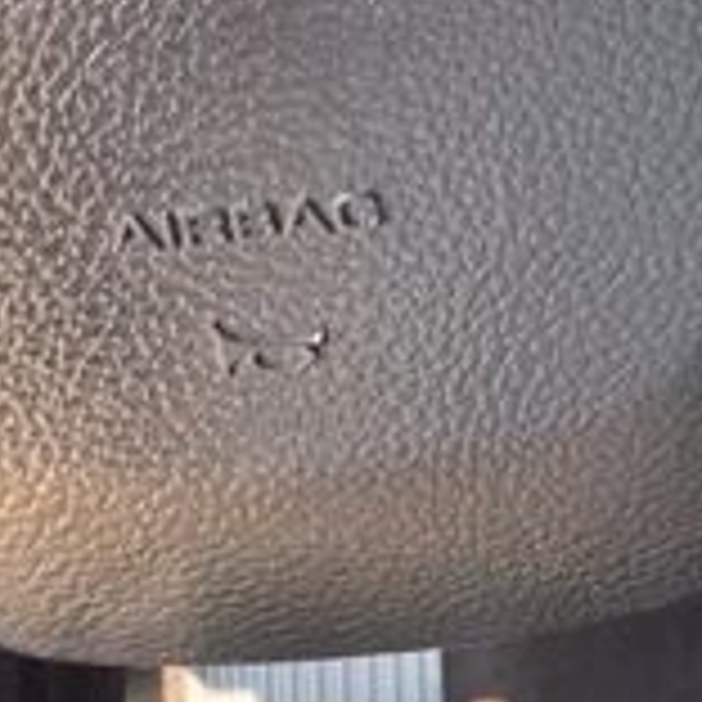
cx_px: 1206
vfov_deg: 17.2
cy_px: -68
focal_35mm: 98
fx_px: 2248
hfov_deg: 15.6
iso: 40
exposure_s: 1/60.2
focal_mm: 3.58
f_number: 1.9
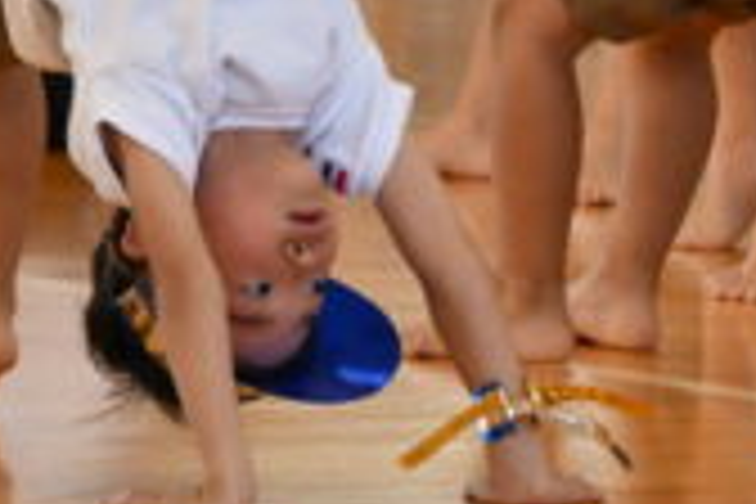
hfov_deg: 5.0
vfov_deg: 3.3
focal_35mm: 415
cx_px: 65
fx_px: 8714
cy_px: 56
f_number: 5
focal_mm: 70
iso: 800
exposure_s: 1/200
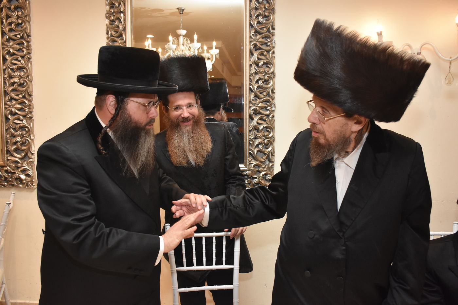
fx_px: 382
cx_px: 229
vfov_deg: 43.6
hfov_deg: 61.9
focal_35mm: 30
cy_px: 152
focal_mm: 20
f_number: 6.3
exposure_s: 1/160
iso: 1600
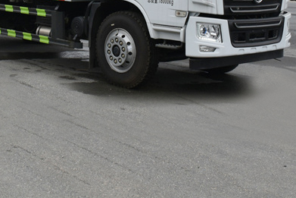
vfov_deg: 18.7
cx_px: 88
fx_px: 568
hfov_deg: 28.9
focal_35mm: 69
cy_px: -41
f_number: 8
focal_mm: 18
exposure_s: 1/250
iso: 180
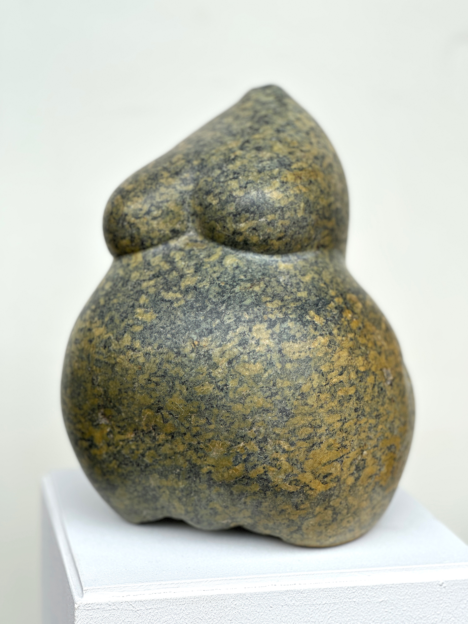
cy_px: 312
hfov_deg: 19.1
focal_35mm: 77
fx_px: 1388
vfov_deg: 25.3
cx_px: 234
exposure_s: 1/167
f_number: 2.8
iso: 25
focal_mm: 9
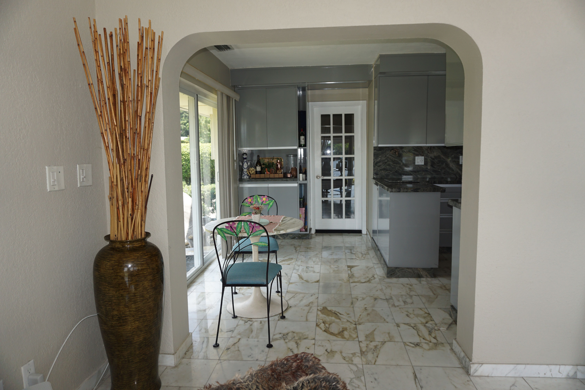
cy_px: 195
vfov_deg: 53.1
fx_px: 390
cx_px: 292
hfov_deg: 73.7
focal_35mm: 24
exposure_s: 1/160
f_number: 4
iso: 200
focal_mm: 16
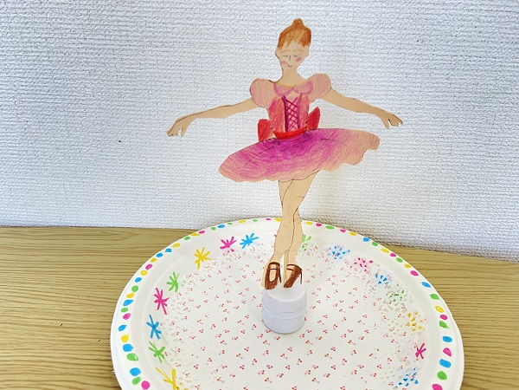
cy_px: 195
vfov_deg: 53.1
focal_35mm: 26
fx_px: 390
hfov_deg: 67.3
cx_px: 260
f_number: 1.8
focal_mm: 4.25
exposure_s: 1/60
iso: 125
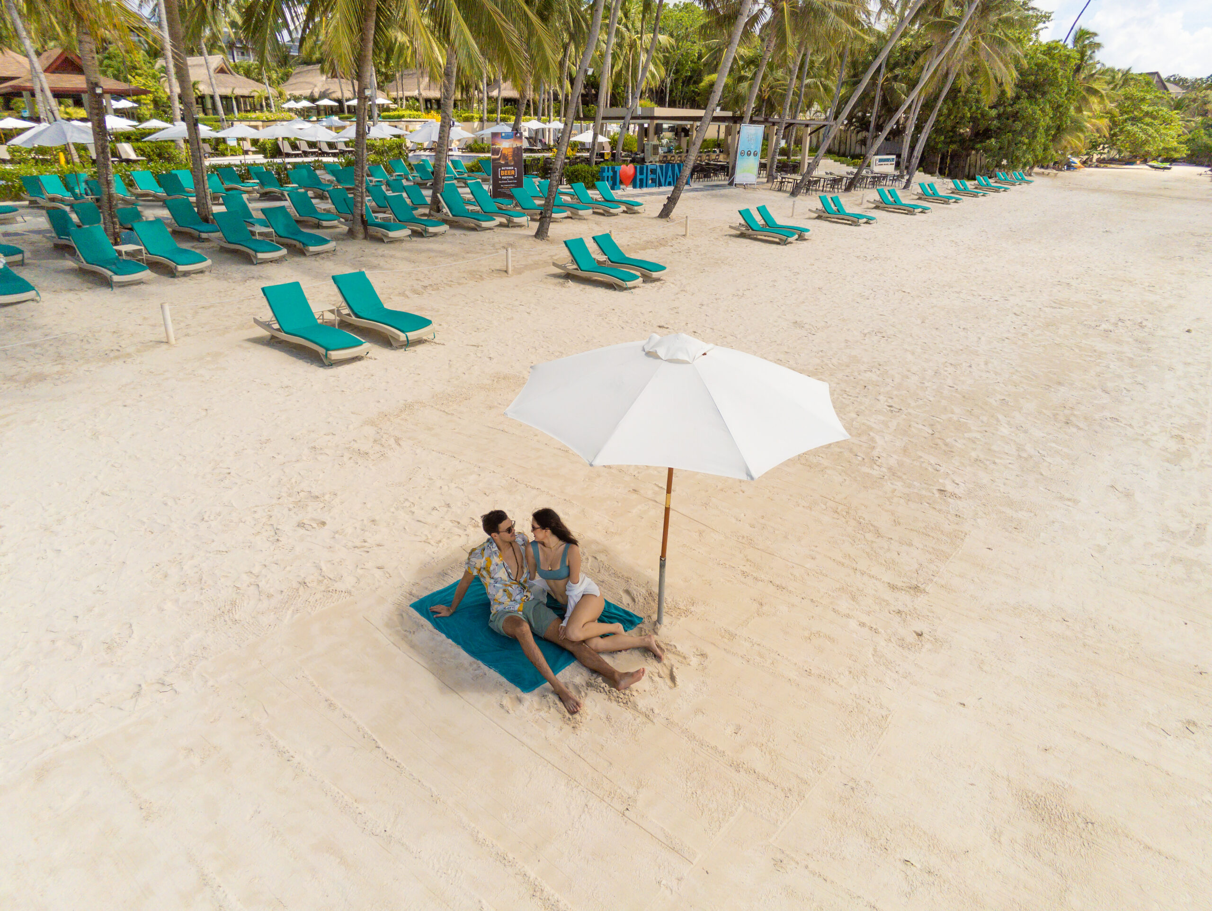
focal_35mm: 23
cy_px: 456
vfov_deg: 58.9
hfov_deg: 73.9
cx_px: 606
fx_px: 806
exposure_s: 1/3800
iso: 114
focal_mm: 4
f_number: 2.4
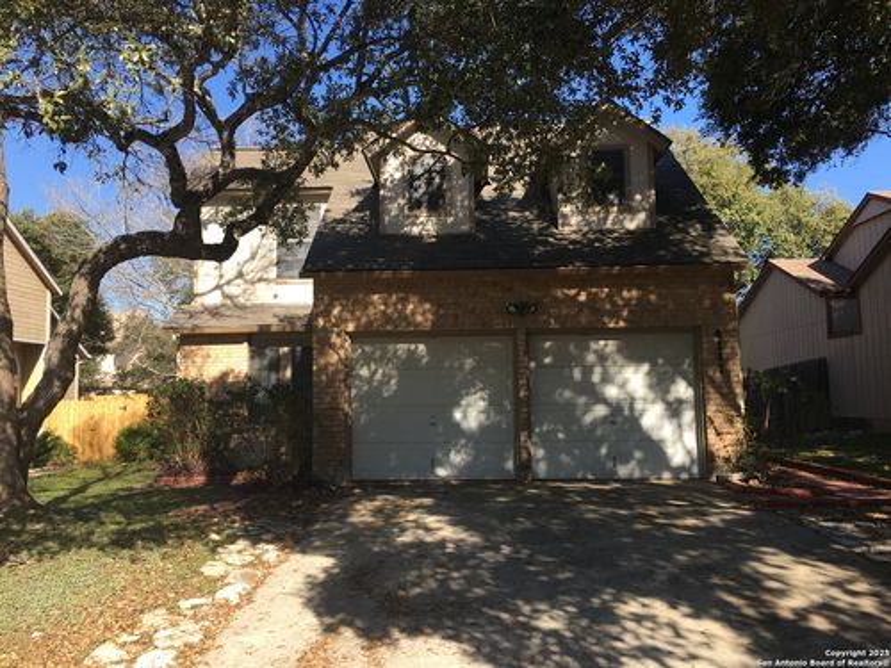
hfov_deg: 61.7
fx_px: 746
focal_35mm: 29
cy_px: 334
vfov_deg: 48.2
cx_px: 446
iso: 25
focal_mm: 4.15
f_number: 2.2
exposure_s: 1/646
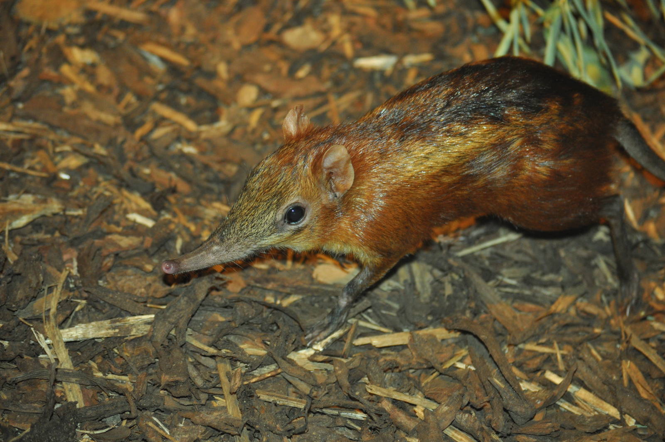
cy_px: 221
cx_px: 332
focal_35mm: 105
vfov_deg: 13.0
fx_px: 1937
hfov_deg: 19.5
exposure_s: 1/60
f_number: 4.2
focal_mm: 70
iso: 800
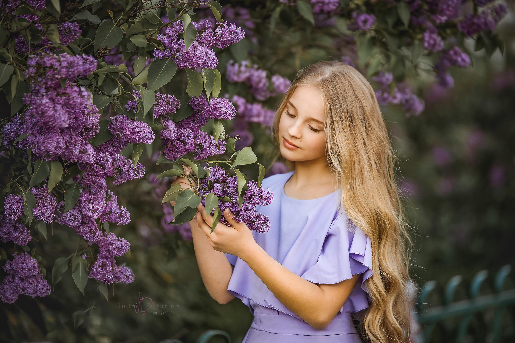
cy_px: 172
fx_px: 2718
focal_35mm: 190
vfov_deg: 7.2
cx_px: 258
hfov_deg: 10.8
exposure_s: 1/400
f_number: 2.8
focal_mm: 190
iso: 125
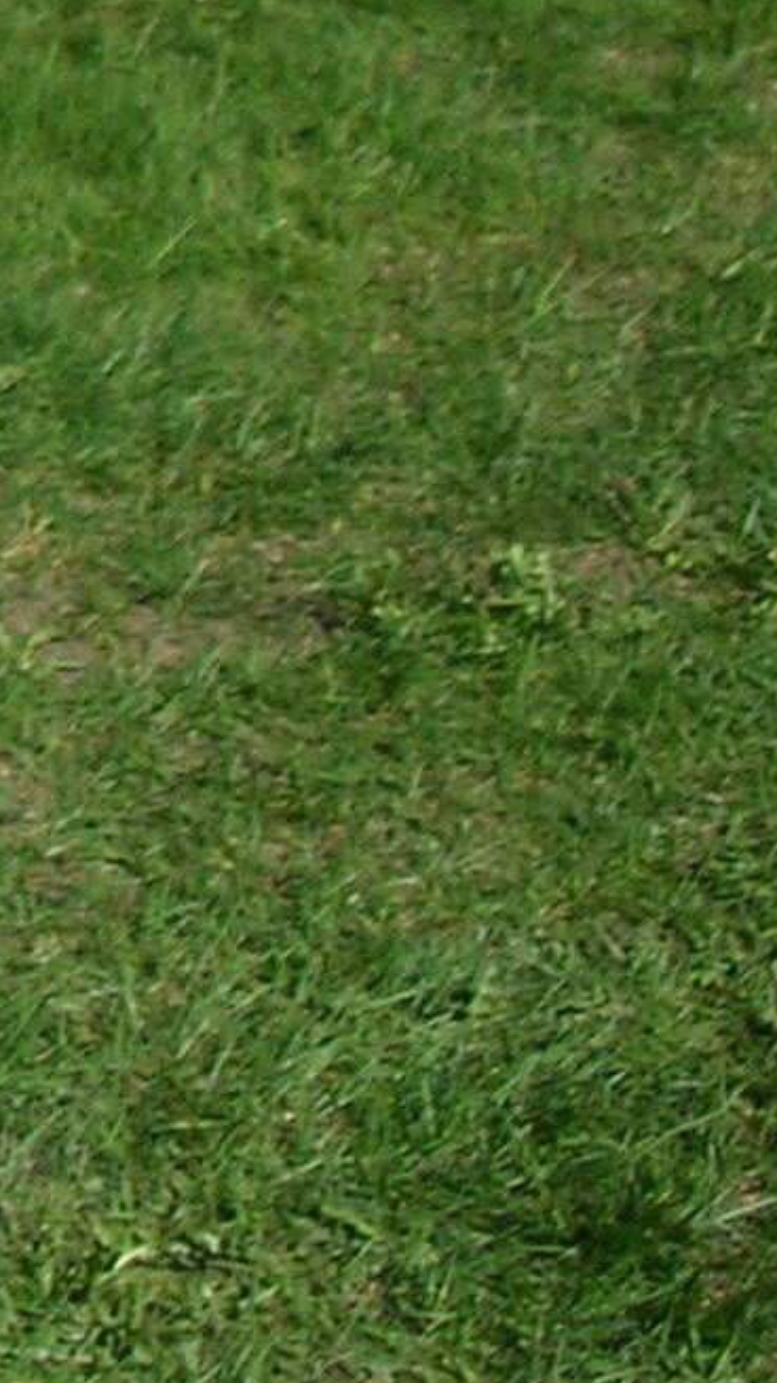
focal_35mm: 151
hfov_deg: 7.3
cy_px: -217
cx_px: -1368
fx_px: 5536
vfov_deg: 13.9
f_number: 8.5
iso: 50
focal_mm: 5.8
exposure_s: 1/114
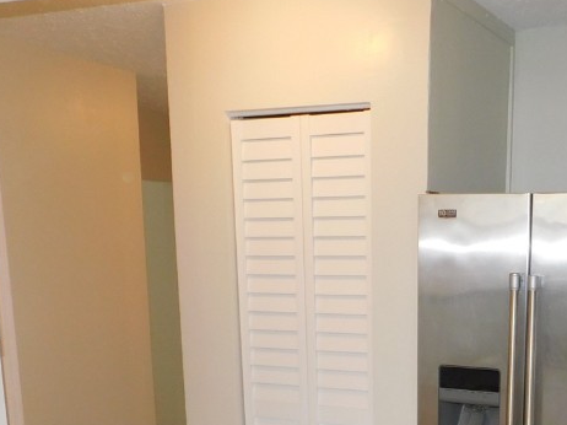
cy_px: 453
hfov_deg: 36.2
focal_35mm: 51
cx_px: 457
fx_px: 835
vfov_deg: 26.5
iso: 200
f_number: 3
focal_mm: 4
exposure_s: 1/30
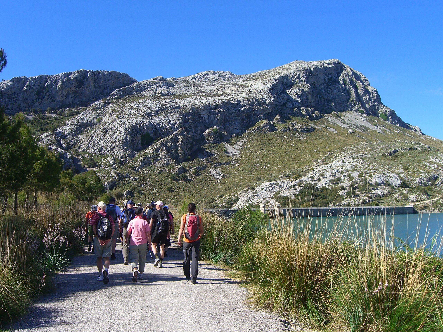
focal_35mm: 38
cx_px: 222
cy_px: 166
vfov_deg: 37.7
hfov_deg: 49.0
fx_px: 486
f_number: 8
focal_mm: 7.9
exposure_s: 1/125
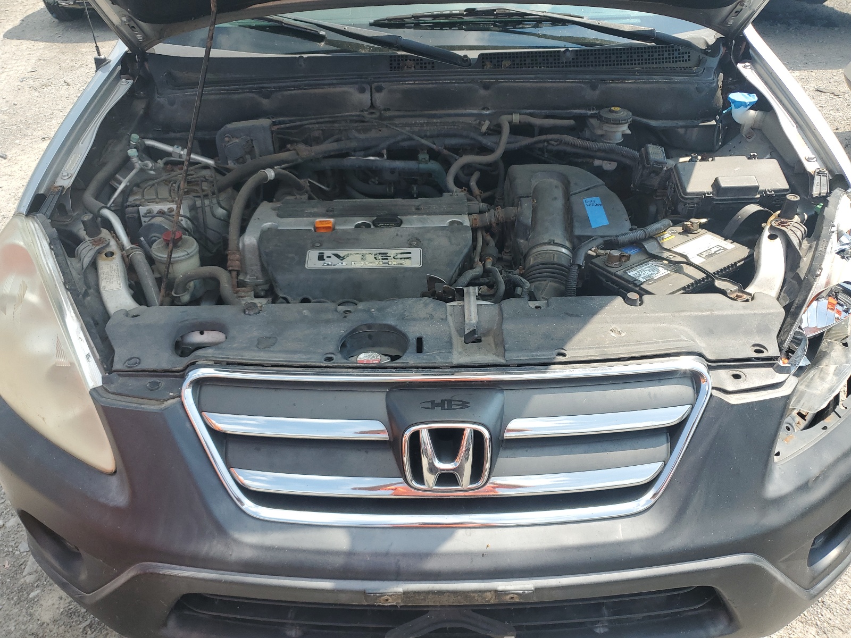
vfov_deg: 53.1
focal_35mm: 26
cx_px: 426
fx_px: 639
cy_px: 319
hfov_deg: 67.3
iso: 50
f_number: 1.5
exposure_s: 1/1429
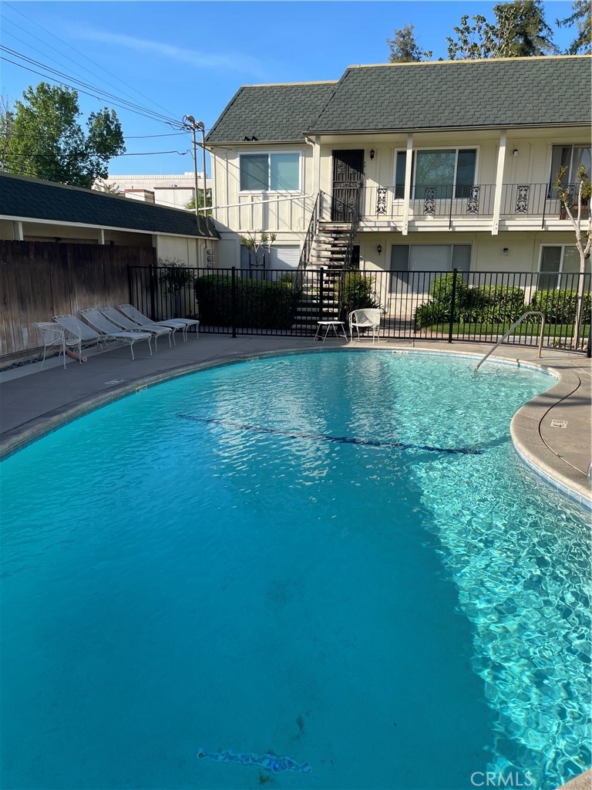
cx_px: 296
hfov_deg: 53.1
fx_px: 593
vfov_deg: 67.3
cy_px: 395
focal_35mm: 26
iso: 32
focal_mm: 4.2
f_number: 1.6
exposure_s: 1/2257
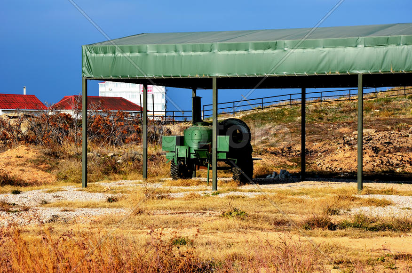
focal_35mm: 99
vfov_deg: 13.8
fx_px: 1131
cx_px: 206
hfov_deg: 20.7
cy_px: 136
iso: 100
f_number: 11
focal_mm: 66
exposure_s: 1/125
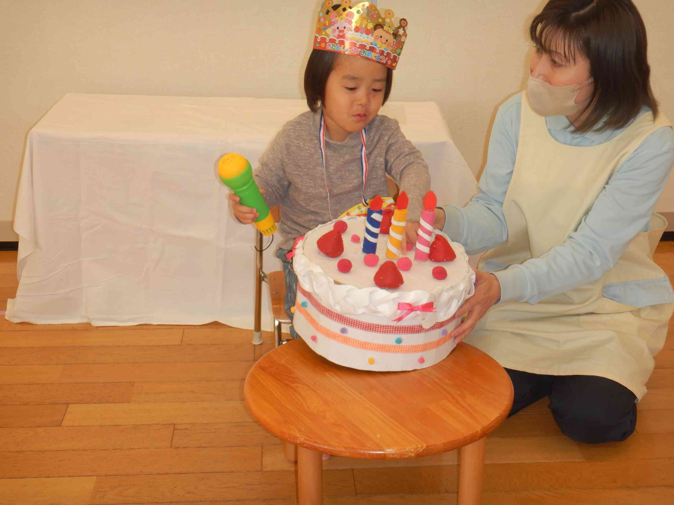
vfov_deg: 28.0
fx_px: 1012
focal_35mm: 52
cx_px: 337
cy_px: 252
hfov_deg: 36.8
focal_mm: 9.2
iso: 125
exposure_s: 1/80
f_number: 4.3
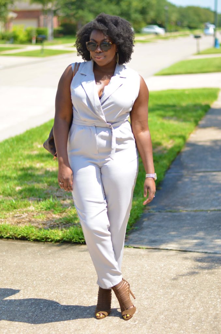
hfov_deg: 18.1
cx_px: 110
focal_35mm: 75
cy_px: 167
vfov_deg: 27.0
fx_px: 694
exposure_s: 1/2000
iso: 100
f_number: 1.8
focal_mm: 50
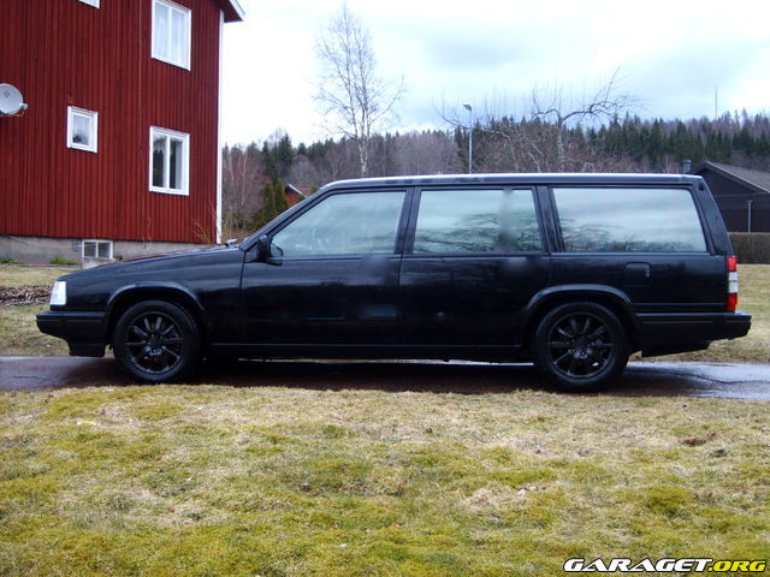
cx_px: 385
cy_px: 288
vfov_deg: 33.6
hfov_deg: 43.9
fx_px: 956
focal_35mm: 43
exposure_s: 1/350
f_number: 3
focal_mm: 7.2
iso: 50
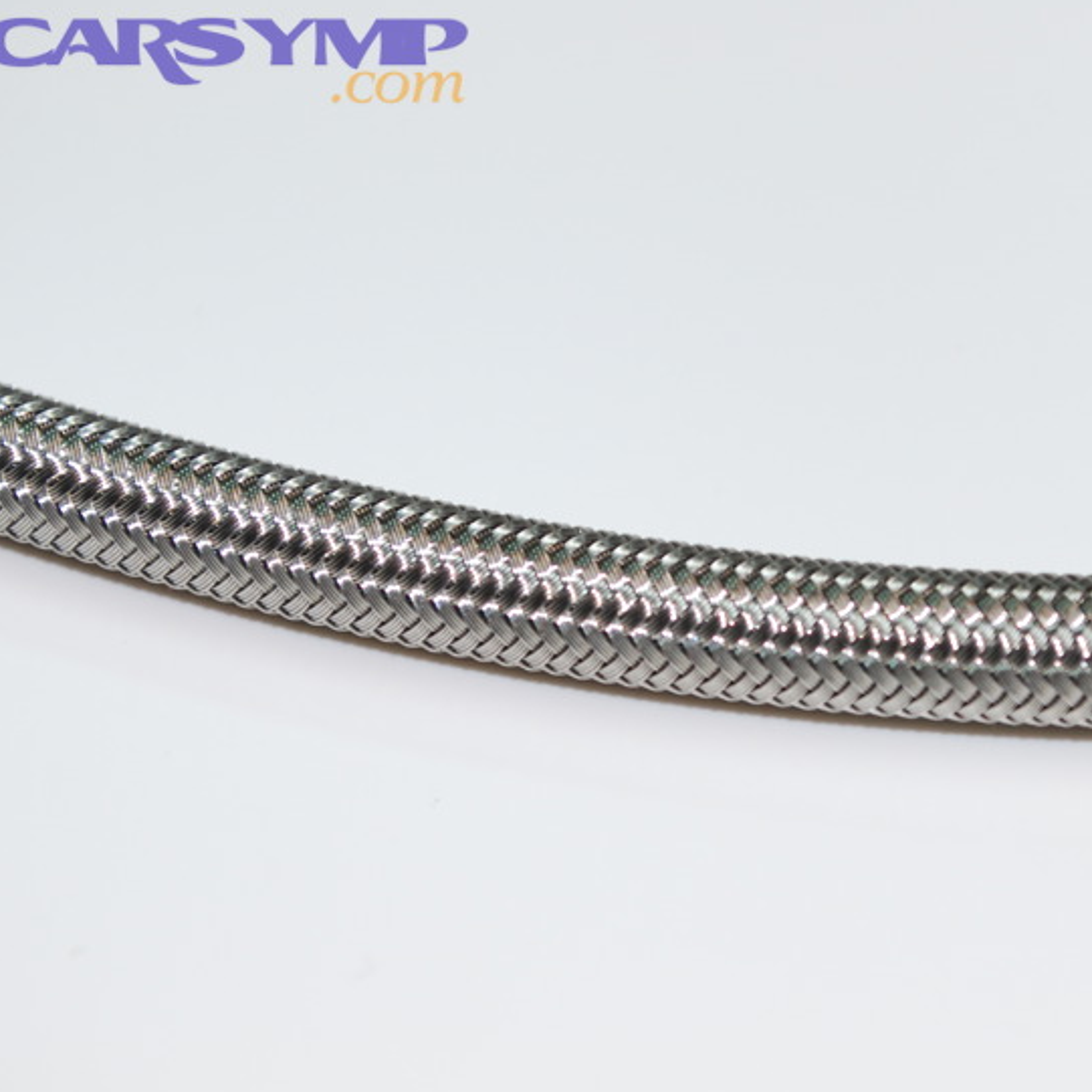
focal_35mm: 117
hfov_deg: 14.9
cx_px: 826
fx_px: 4165
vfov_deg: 14.9
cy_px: 551
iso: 400
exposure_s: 1/200
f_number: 9
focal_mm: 55
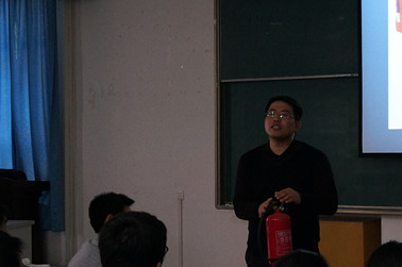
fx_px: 993
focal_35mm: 89
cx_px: 280
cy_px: 128
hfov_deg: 22.8
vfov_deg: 15.3
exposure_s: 1/60
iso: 1600
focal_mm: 28
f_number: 4.5
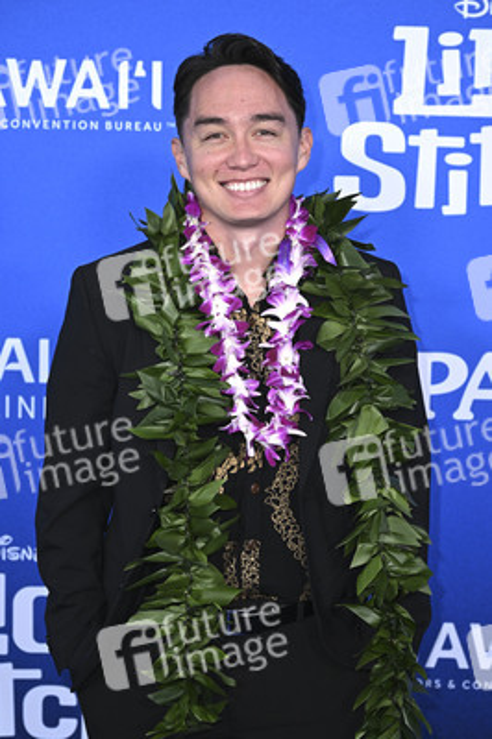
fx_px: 1766
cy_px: 370
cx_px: 246
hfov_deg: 15.9
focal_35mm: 86
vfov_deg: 23.7
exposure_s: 1/200
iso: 1600
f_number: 6.3
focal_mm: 86
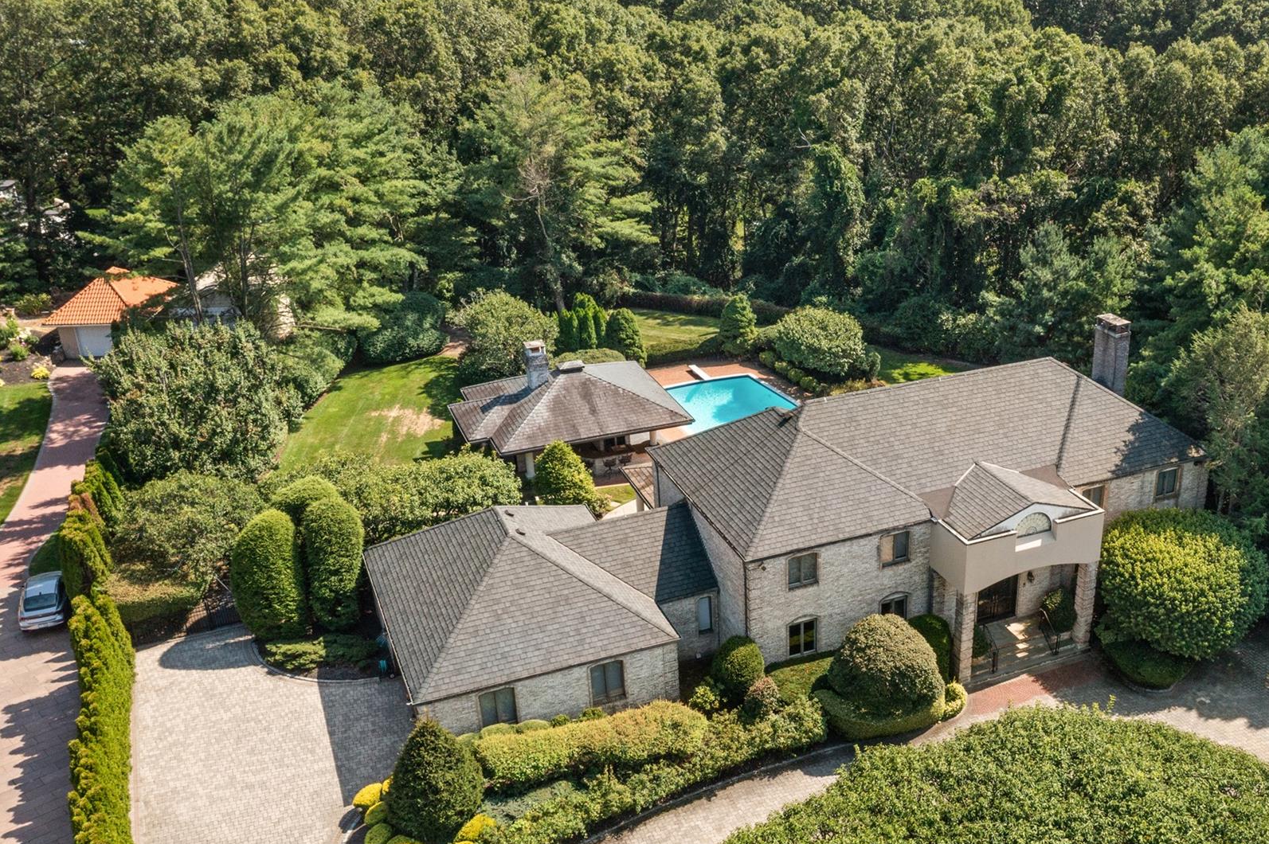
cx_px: 802
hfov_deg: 52.5
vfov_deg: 36.8
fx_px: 1268
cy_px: 477
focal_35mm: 36
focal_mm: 10.26
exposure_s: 1/320
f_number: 8
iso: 100
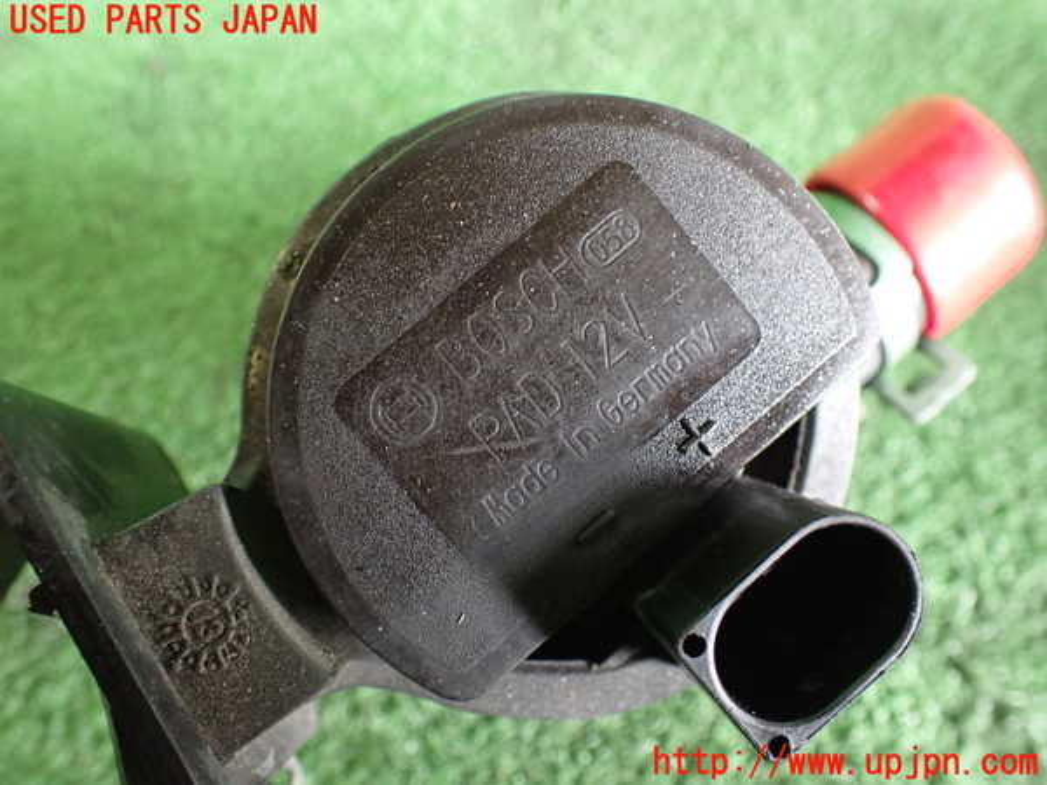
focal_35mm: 30
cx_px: 524
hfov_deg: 60.0
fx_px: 907
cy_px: 392
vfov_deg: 46.8
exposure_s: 1/40
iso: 800
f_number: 2.3
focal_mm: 5.4
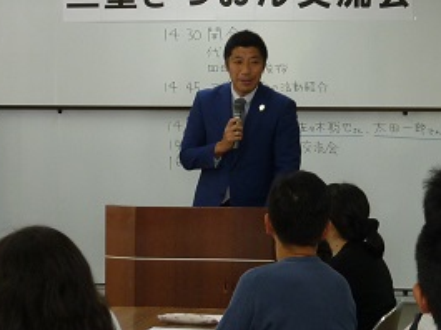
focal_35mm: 157
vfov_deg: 9.4
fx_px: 1997
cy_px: 104
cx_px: 227
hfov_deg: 12.6
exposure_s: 1/50
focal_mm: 10.6
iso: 125
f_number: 3.8
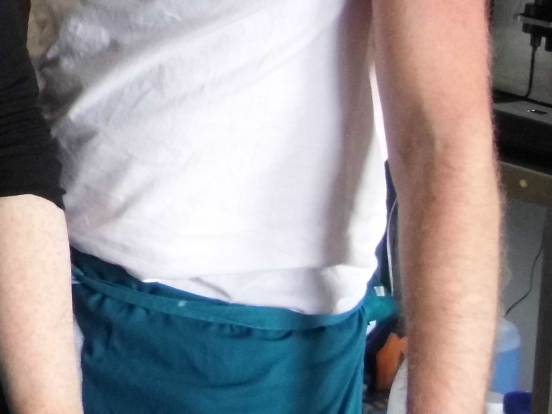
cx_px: -255
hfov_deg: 16.4
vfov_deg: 13.0
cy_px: -114
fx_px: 1754
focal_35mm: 110
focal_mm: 5.8
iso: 200
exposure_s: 1/60
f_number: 3.2
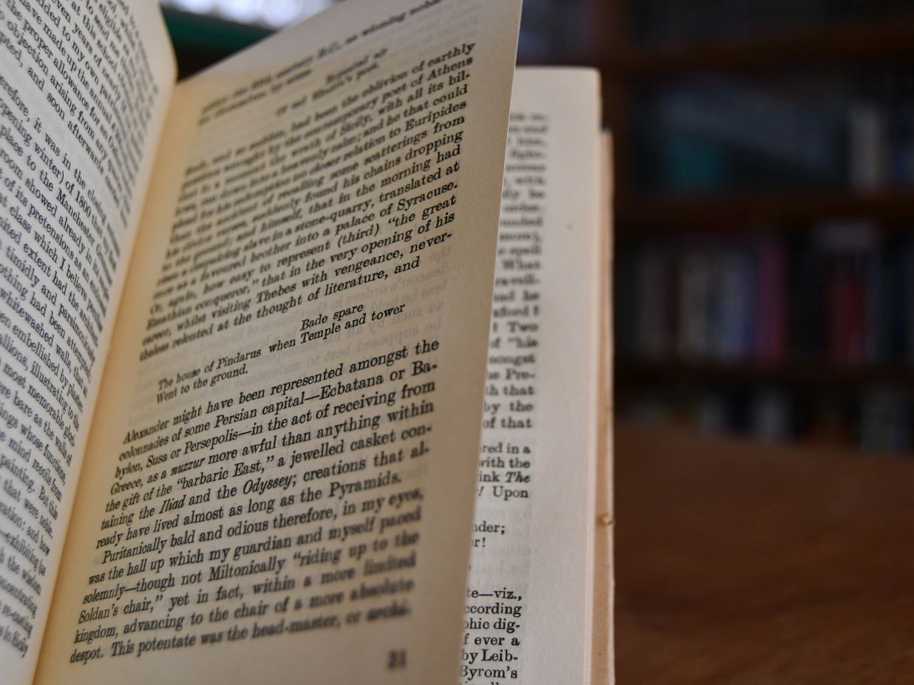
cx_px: 458
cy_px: 343
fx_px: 1294
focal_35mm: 49
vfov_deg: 29.7
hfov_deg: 38.9
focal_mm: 30
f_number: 4.2
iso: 800
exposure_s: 1/250
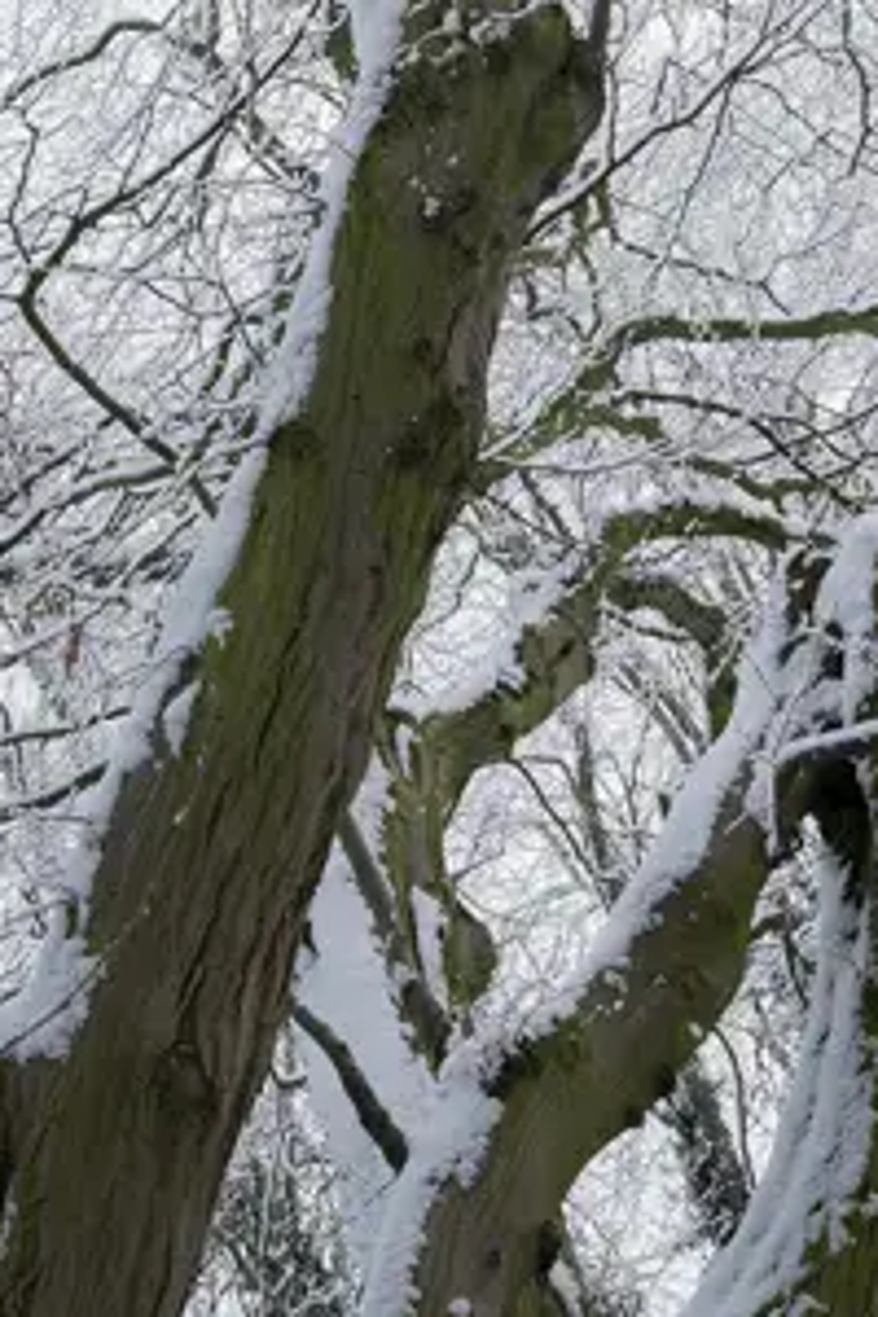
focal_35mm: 51
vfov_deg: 31.3
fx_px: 1866
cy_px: -338
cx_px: 259
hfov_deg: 26.3
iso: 160
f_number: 8
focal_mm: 17
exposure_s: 1/200
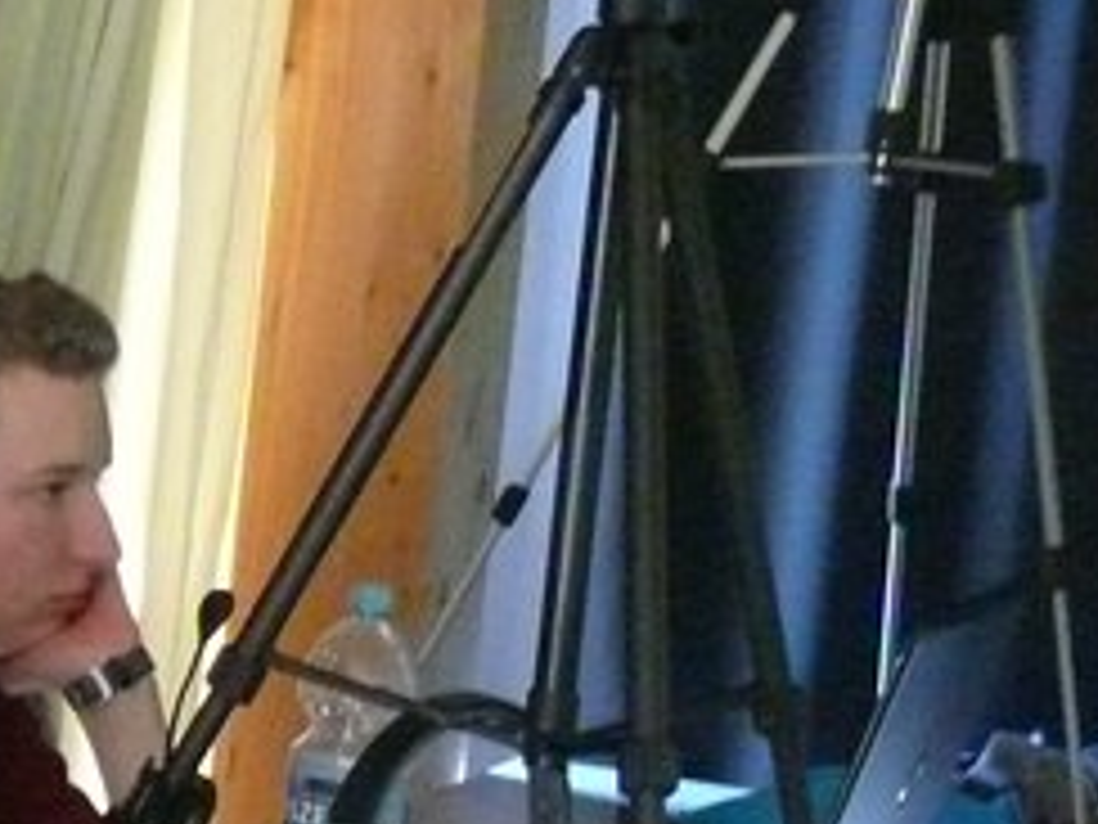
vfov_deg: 9.7
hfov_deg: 12.3
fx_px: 4663
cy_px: 1360
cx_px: -886
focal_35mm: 147
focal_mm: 7.4
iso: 800
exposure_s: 1/20
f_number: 2.8
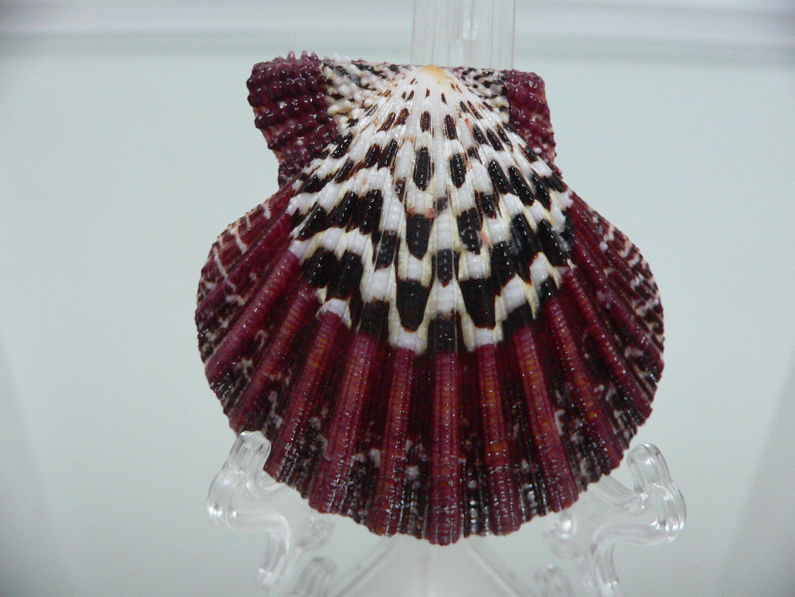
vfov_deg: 40.7
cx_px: 398
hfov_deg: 52.6
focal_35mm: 35
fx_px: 804
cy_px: 298
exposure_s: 1/40
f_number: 2.8
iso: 200
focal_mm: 4.6
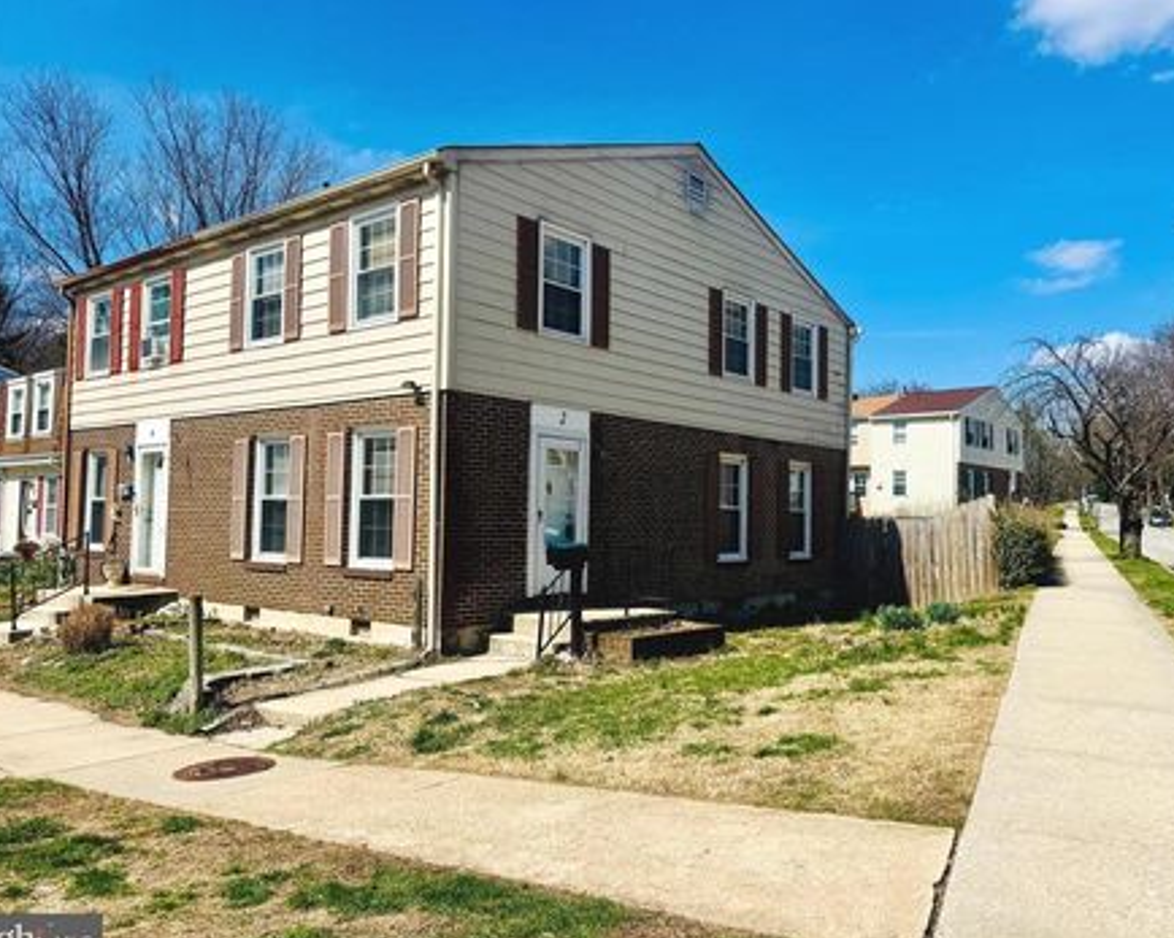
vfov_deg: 53.2
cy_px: 461
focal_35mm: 27
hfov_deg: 64.0
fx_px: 938
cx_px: 614
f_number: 1.78
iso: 80
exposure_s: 1/7092
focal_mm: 6.76
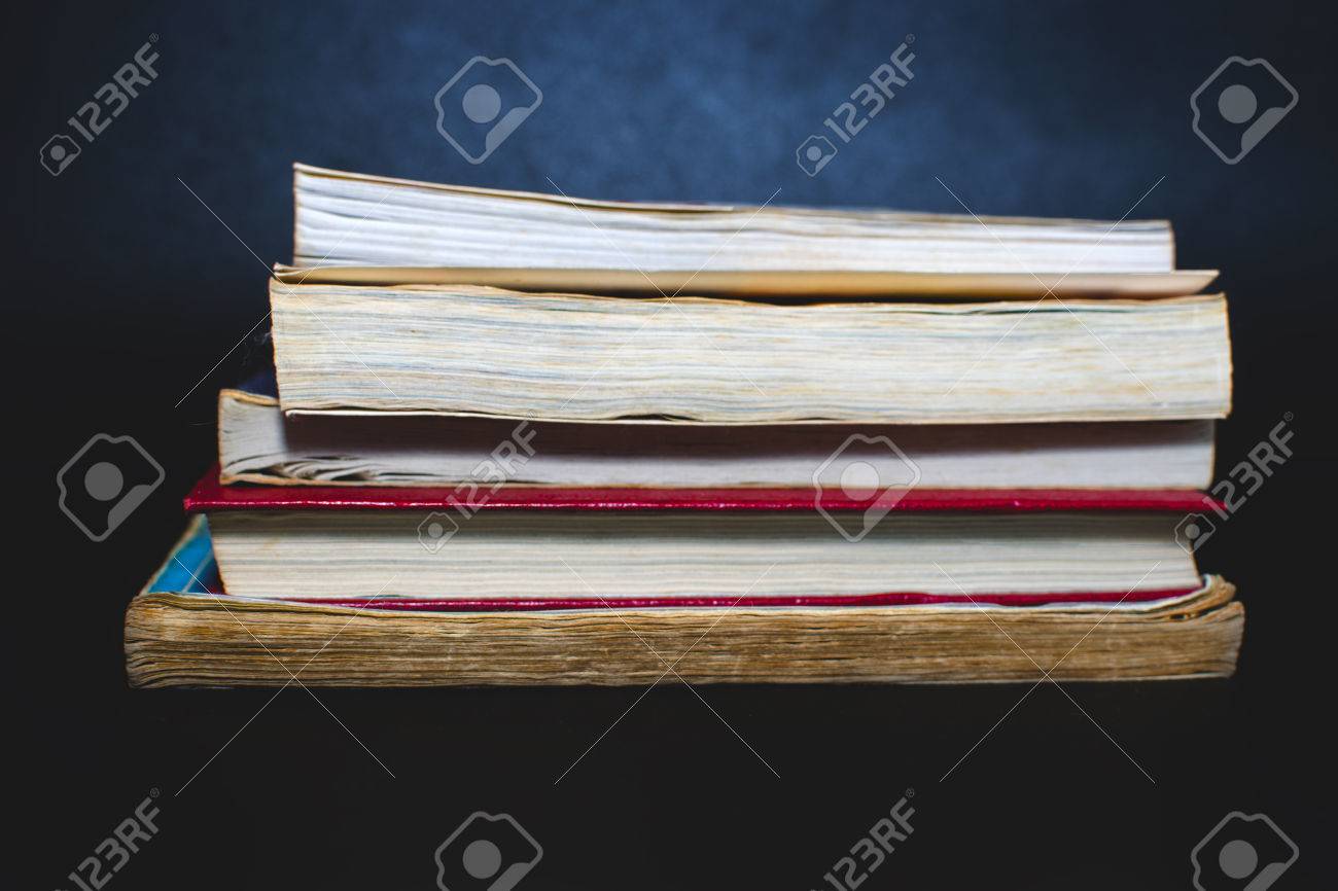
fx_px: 1951
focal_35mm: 52
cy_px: 446
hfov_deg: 37.9
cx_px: 669
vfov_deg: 25.7
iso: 100
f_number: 5
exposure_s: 1/15
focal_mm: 35
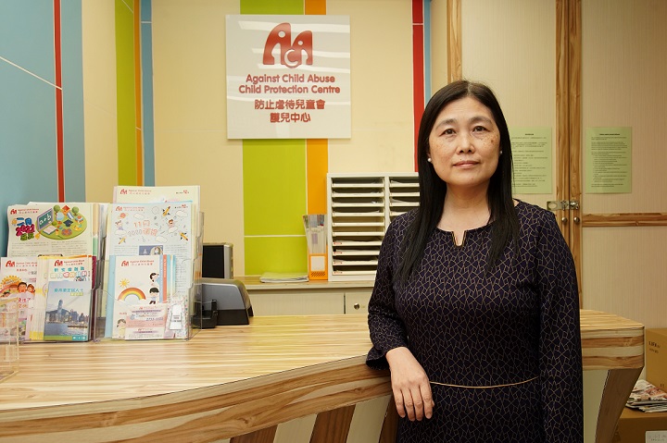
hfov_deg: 58.8
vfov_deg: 41.1
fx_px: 592
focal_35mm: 32
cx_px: 334
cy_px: 222
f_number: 7.1
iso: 800
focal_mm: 32
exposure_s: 1/100
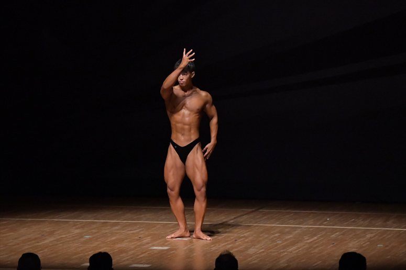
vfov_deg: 6.8
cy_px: 135
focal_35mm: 202
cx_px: 203
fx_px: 2277
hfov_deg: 10.2
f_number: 5.6
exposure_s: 1/400
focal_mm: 135
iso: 8000
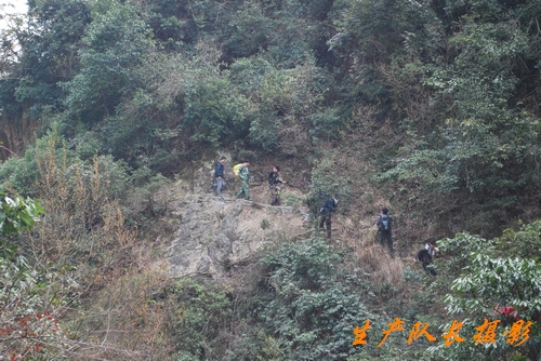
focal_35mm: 82
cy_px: 180
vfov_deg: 16.6
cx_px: 270
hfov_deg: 24.6
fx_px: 1240
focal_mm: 55
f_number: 5.6
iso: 200
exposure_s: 1/30
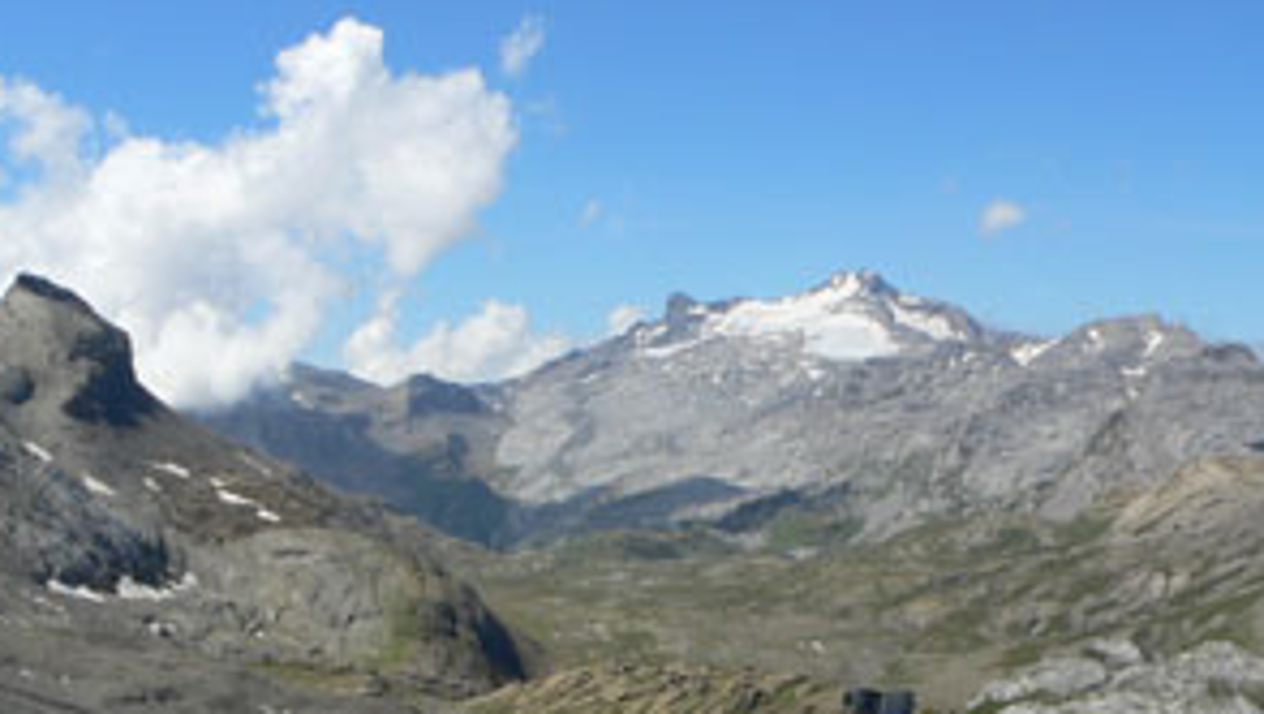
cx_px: 593
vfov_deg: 19.5
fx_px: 2013
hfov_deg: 34.9
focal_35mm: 60
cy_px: 714
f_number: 8
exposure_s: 1/320
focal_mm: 6
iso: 100
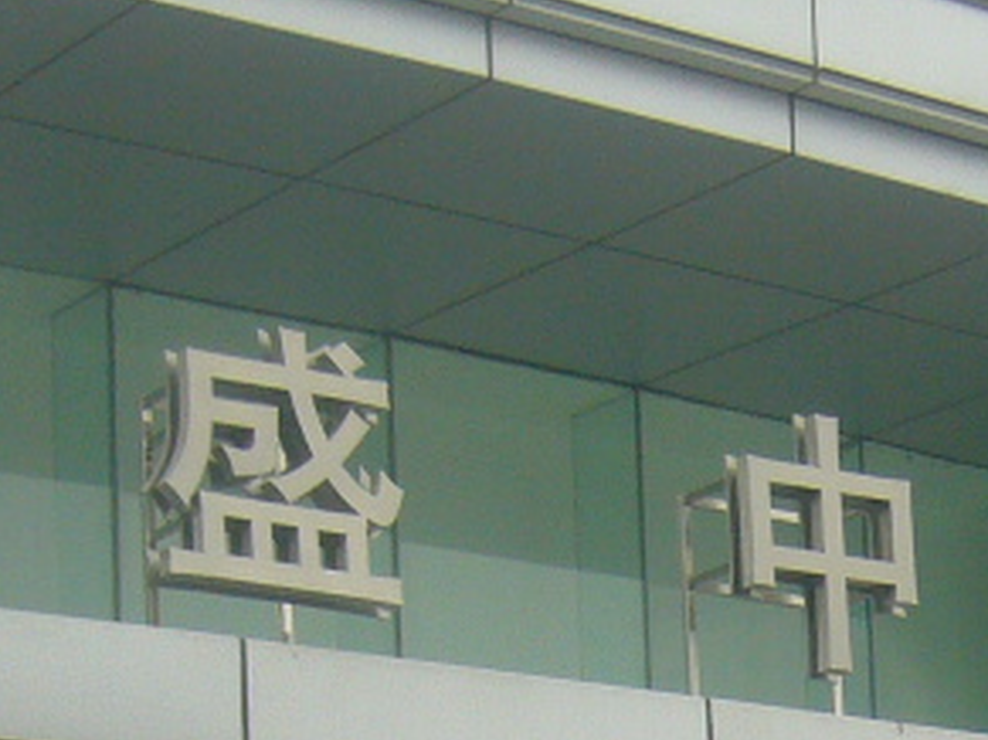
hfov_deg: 12.7
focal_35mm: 154
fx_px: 4394
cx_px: 947
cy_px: 1069
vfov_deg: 9.4
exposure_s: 1/50
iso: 80
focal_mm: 5.8
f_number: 2.8
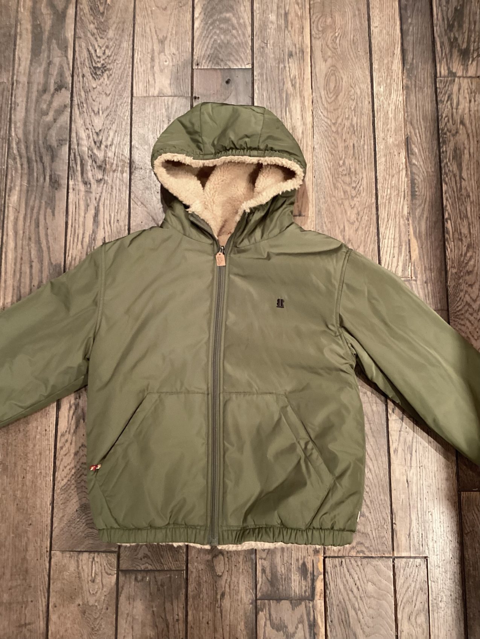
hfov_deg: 45.4
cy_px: 320
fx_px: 573
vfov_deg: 58.4
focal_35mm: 31
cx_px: 240
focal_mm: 3.3
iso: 200
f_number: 2.4
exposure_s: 1/50
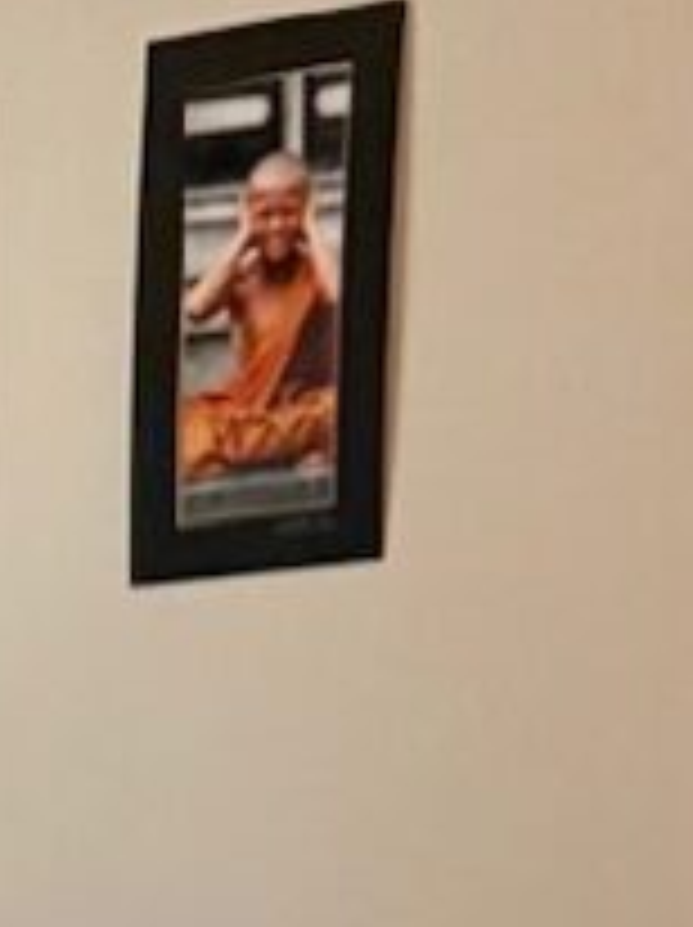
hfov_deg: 9.6
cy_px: 2614
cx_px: -560
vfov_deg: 10.4
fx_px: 3932
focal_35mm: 147
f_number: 1.78
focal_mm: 6.76
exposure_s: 1/60
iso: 800
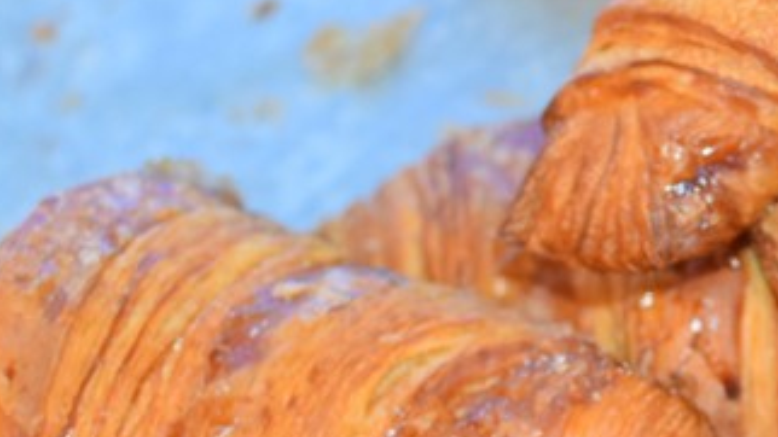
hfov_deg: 10.8
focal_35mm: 192
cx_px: 1225
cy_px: 278
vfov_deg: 6.3
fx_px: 3957
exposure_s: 1/100
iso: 720
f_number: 5
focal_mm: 35
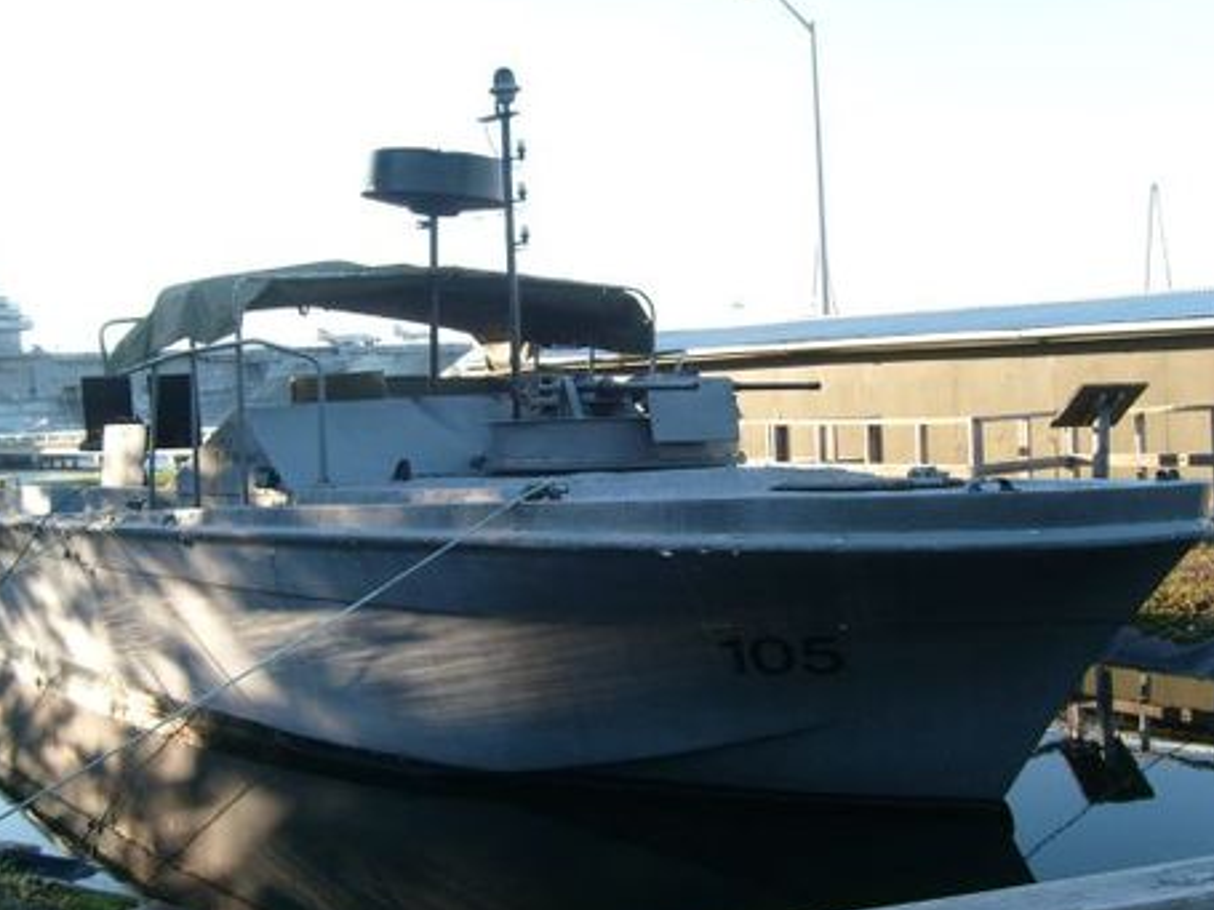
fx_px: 1438
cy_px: 494
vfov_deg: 35.1
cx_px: 559
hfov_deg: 45.7
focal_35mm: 41
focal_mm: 5.8
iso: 80
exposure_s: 1/350
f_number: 2.8
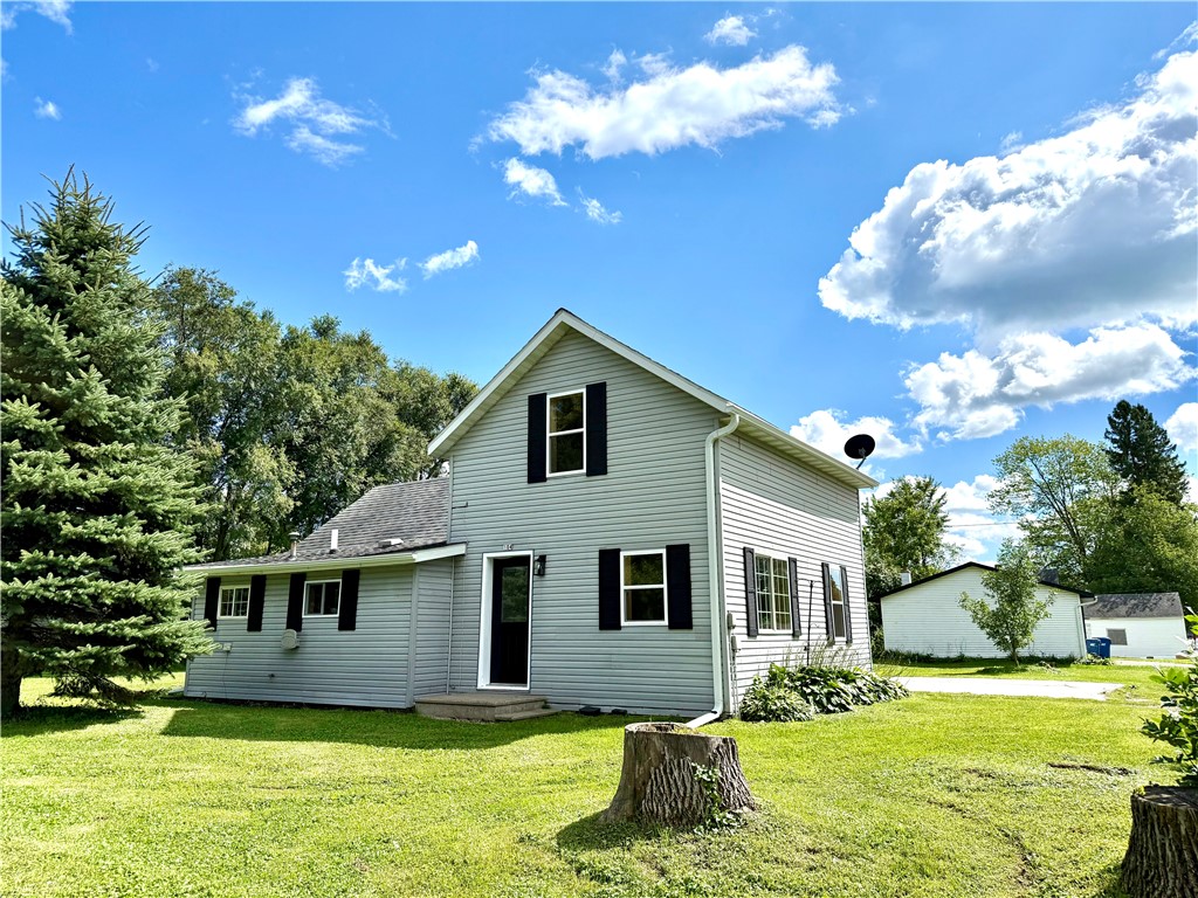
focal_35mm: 24
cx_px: 599
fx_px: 831
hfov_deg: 71.6
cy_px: 449
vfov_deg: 56.8
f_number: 1.78
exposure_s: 1/8130
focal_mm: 6.76
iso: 100
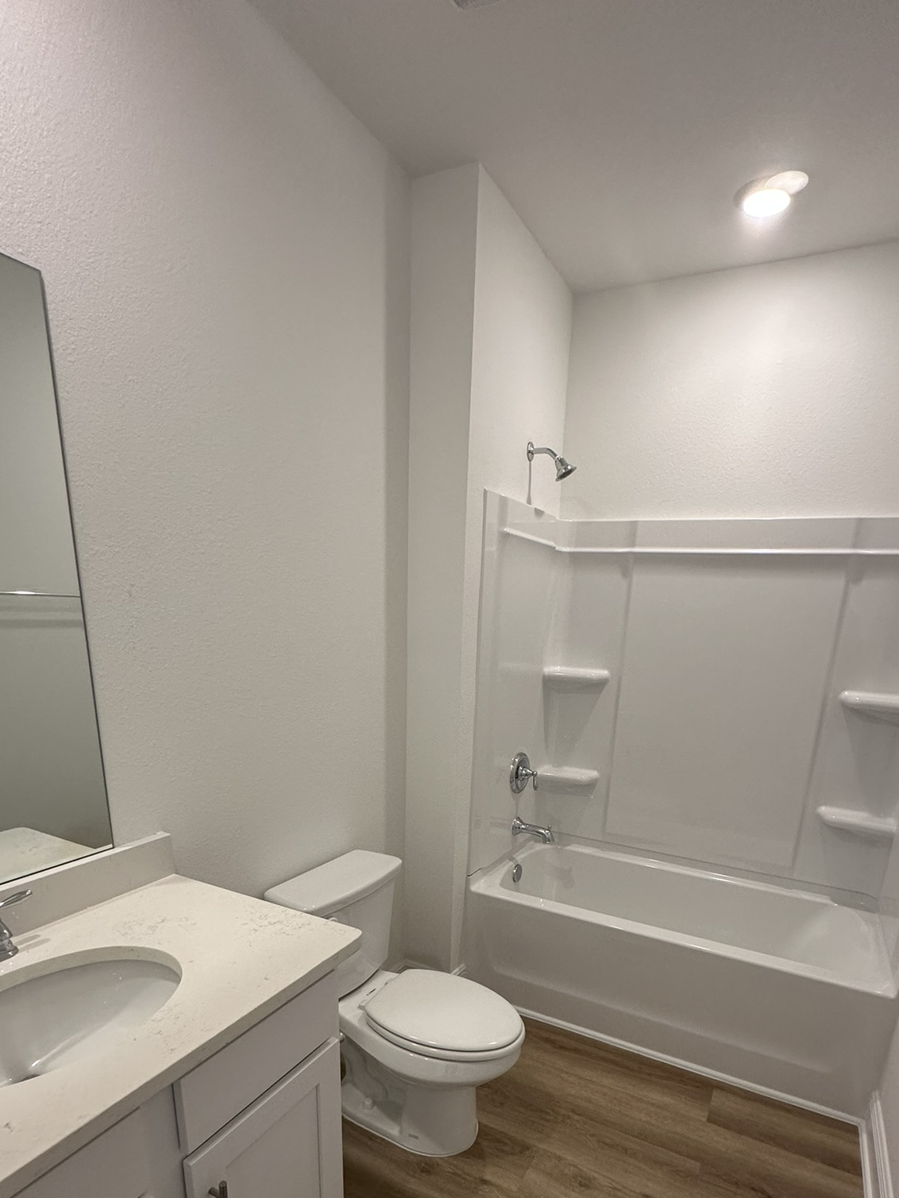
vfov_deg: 81.8
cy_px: 797
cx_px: 485
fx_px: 658
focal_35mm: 19
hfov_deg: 68.6
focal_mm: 2.22
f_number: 2.2
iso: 200
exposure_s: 1/120
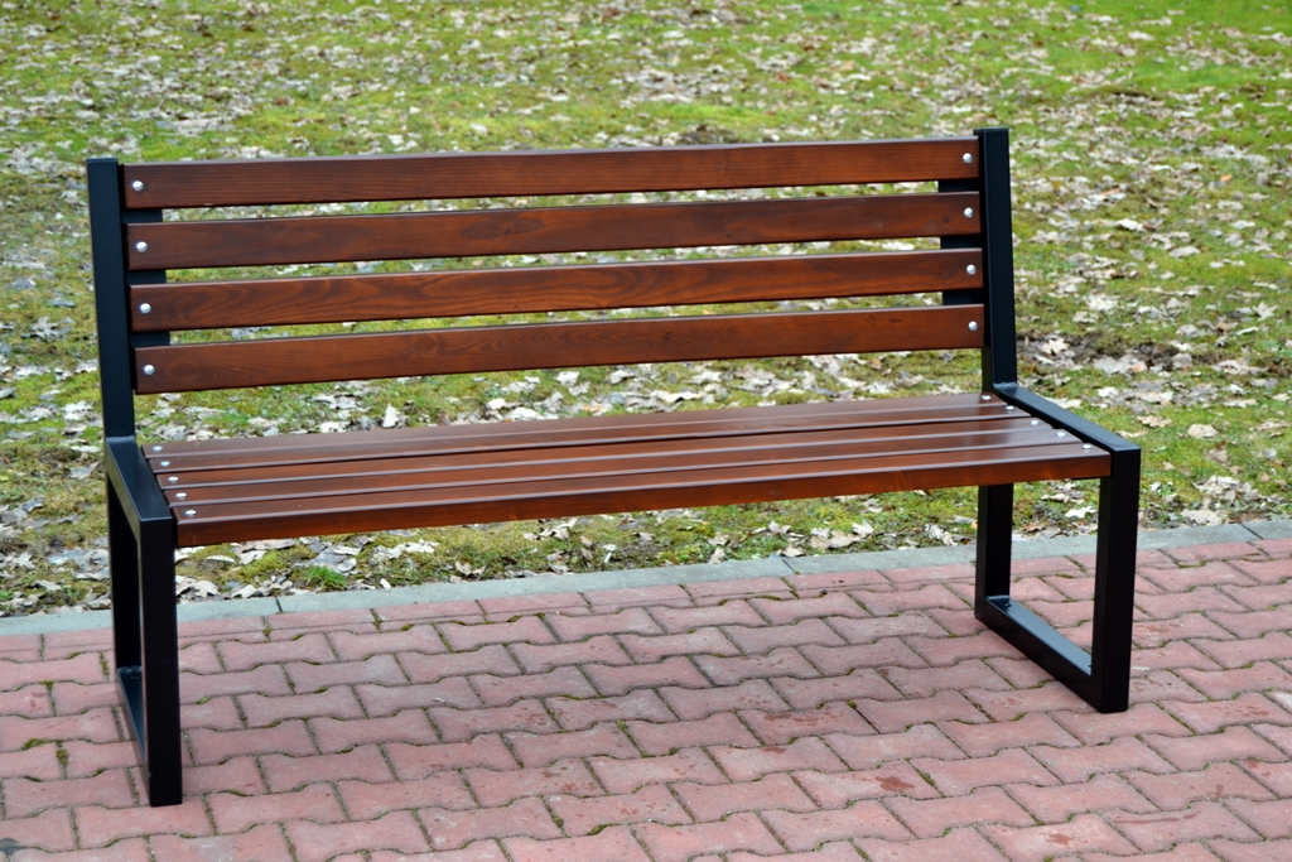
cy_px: 431
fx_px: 2584
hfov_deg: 28.1
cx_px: 646
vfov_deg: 18.9
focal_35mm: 72
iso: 160
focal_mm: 48
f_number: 5.6
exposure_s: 1/125
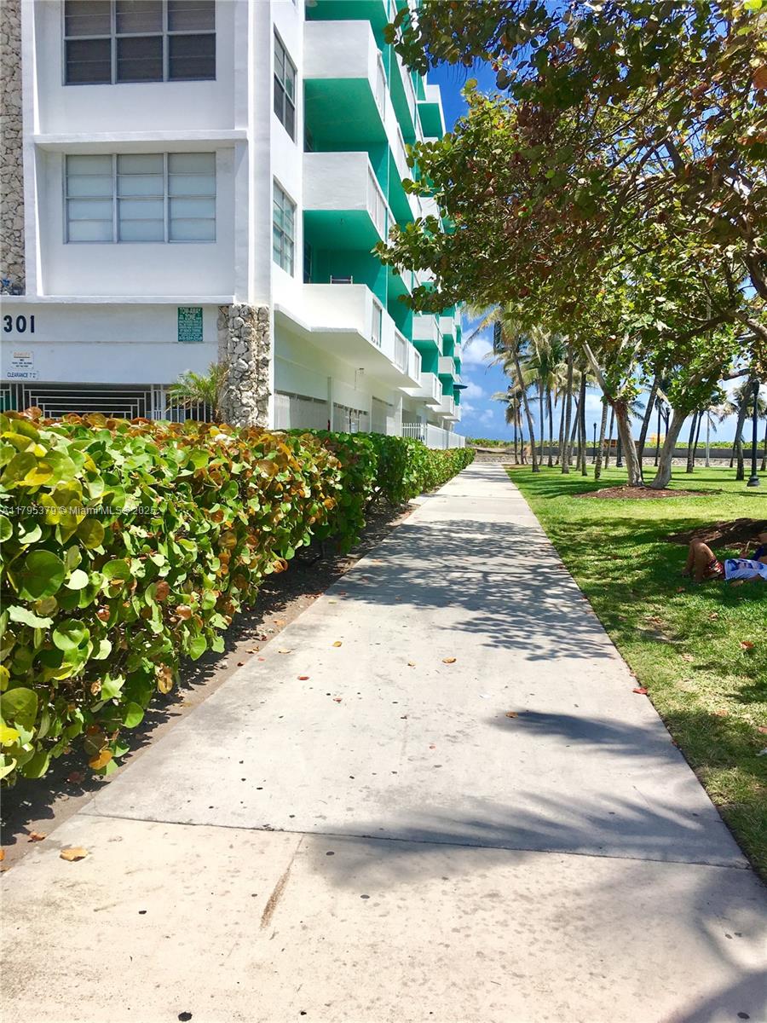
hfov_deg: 48.2
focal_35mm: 29
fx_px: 857
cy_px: 512
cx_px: 384
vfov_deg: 61.7
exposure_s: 1/2404
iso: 25
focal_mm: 4.15
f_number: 2.2
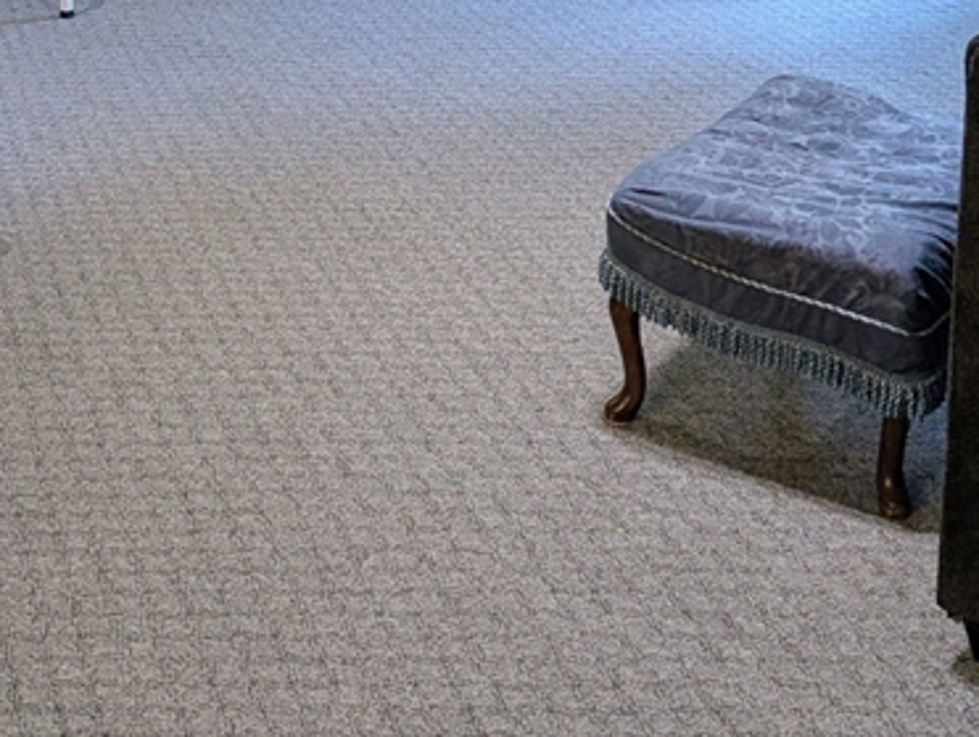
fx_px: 1868
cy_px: -119
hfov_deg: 29.0
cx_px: 285
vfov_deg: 21.0
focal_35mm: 66
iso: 90
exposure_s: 1/60
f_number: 1.68
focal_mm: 6.9
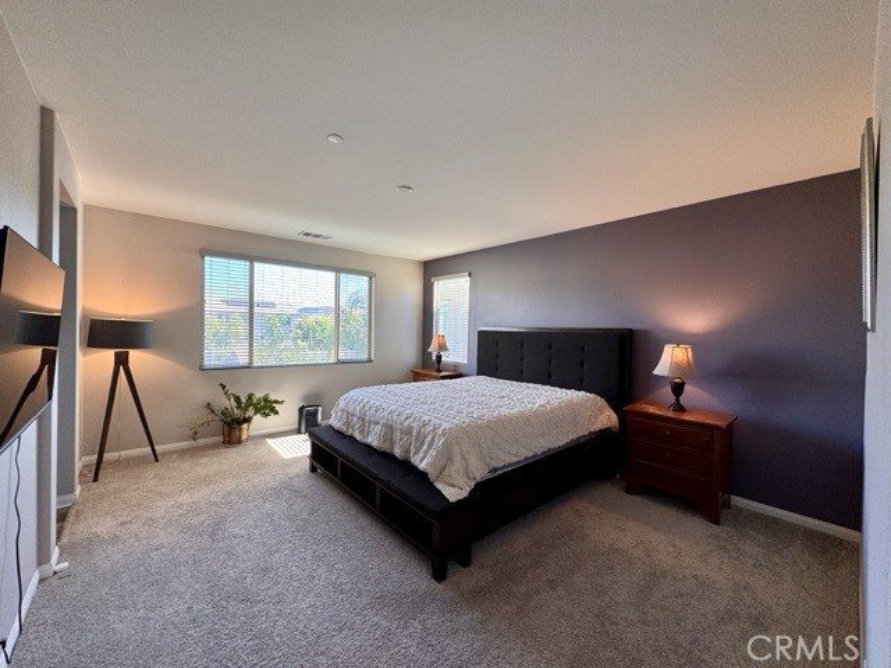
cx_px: 446
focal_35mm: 14
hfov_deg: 102.1
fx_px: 360
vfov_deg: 85.7
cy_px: 334
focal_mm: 2.22
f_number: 2.2
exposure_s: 1/100
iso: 100
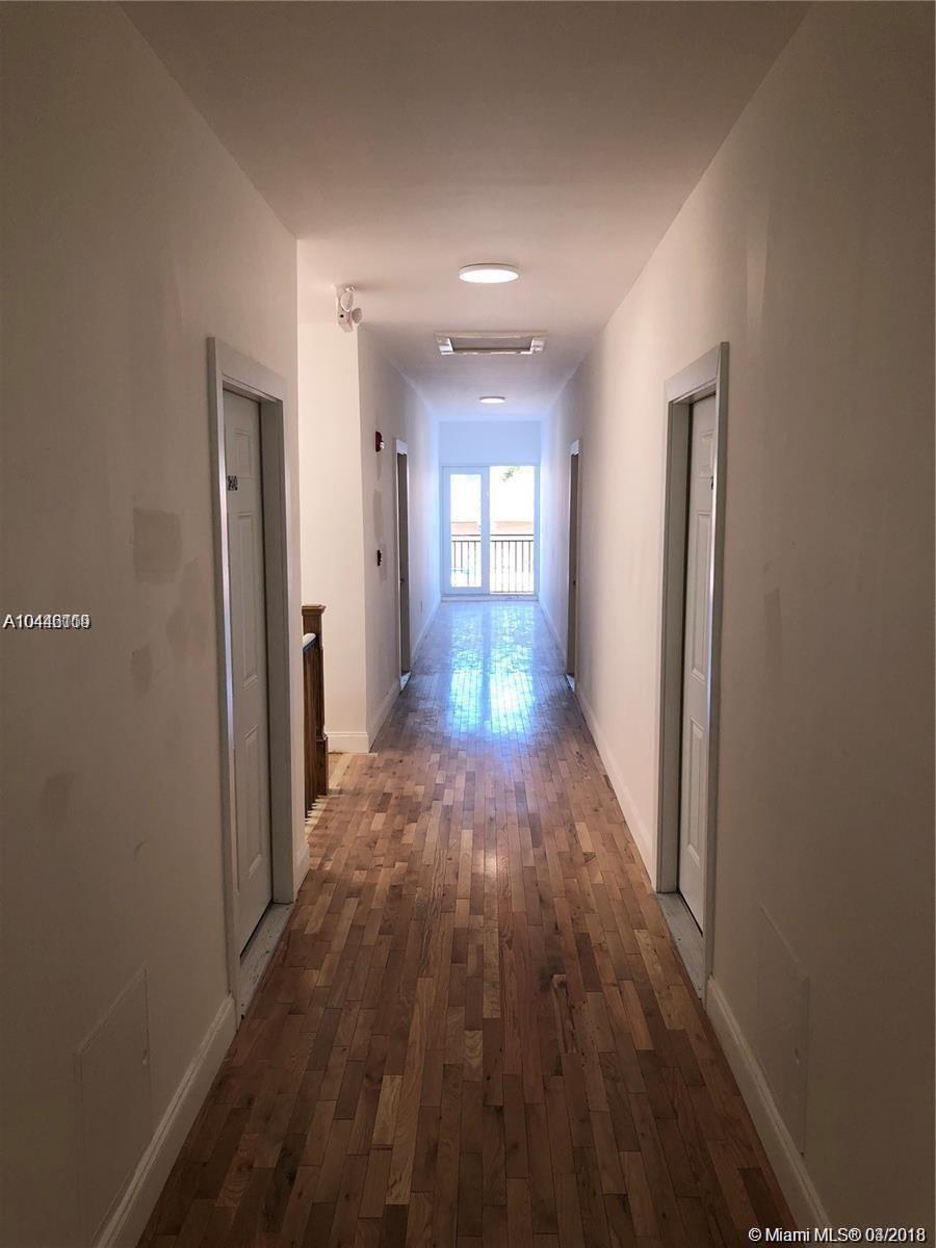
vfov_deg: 63.4
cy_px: 624
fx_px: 1009
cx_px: 468
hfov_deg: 49.7
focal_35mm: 28
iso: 25
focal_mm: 3.99
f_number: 1.8
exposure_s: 1/120
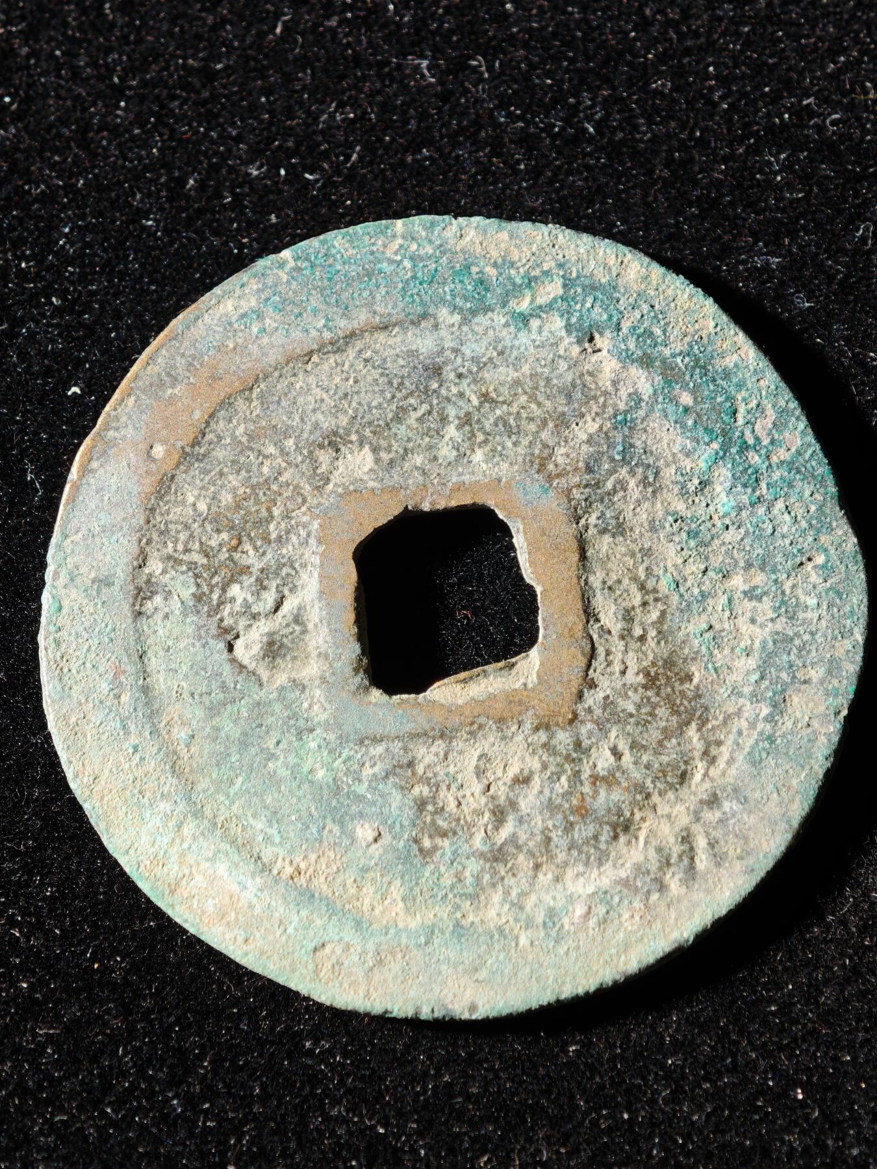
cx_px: 438
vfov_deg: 20.9
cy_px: 584
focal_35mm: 94
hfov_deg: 15.7
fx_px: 3175
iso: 250
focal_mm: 9
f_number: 2
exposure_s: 1/100
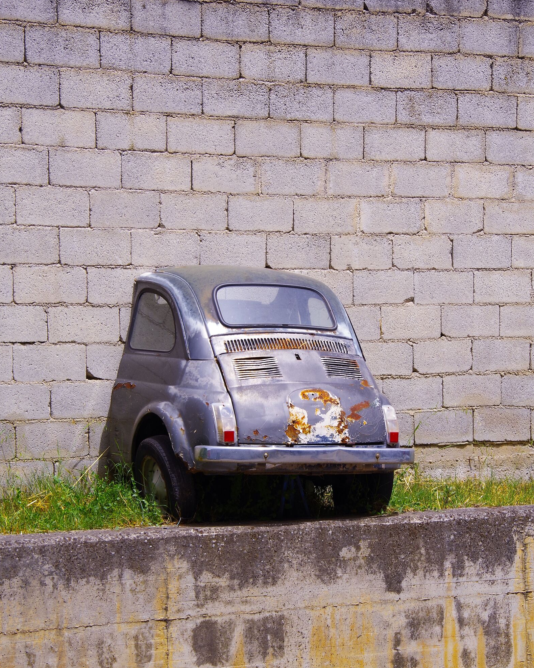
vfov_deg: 21.1
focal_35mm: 91
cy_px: 396
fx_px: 1790
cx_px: 266
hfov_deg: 17.0
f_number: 13
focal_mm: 53
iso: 100
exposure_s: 1/100
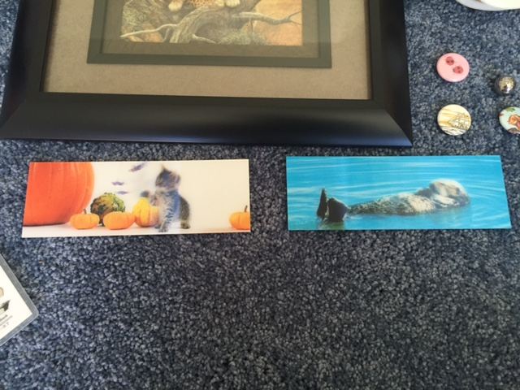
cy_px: 195
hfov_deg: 61.7
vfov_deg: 48.2
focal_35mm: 29
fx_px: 436
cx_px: 260
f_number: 2.2
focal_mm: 4.15
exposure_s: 1/30
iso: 100
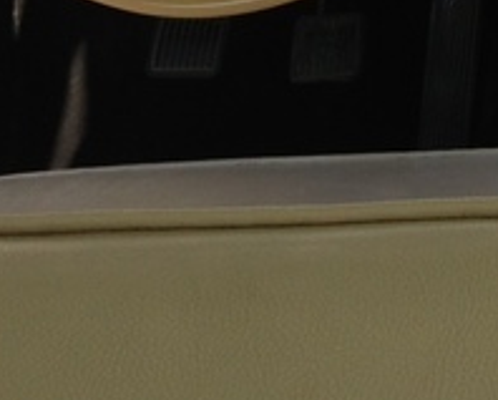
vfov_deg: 11.2
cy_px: -297
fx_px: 1919
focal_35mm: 130
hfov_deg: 13.9
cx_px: 747
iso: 64
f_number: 2.4
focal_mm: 4.13
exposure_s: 1/347
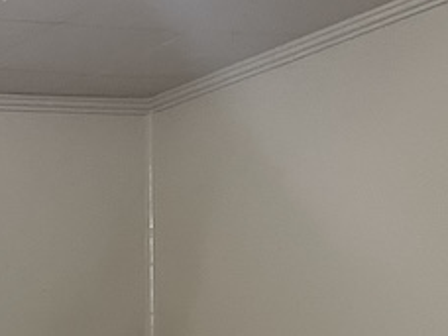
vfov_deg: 11.7
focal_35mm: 117
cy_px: 595
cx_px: -479
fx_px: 1514
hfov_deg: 13.9
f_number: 1.6
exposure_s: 1/60
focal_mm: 4.2
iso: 200
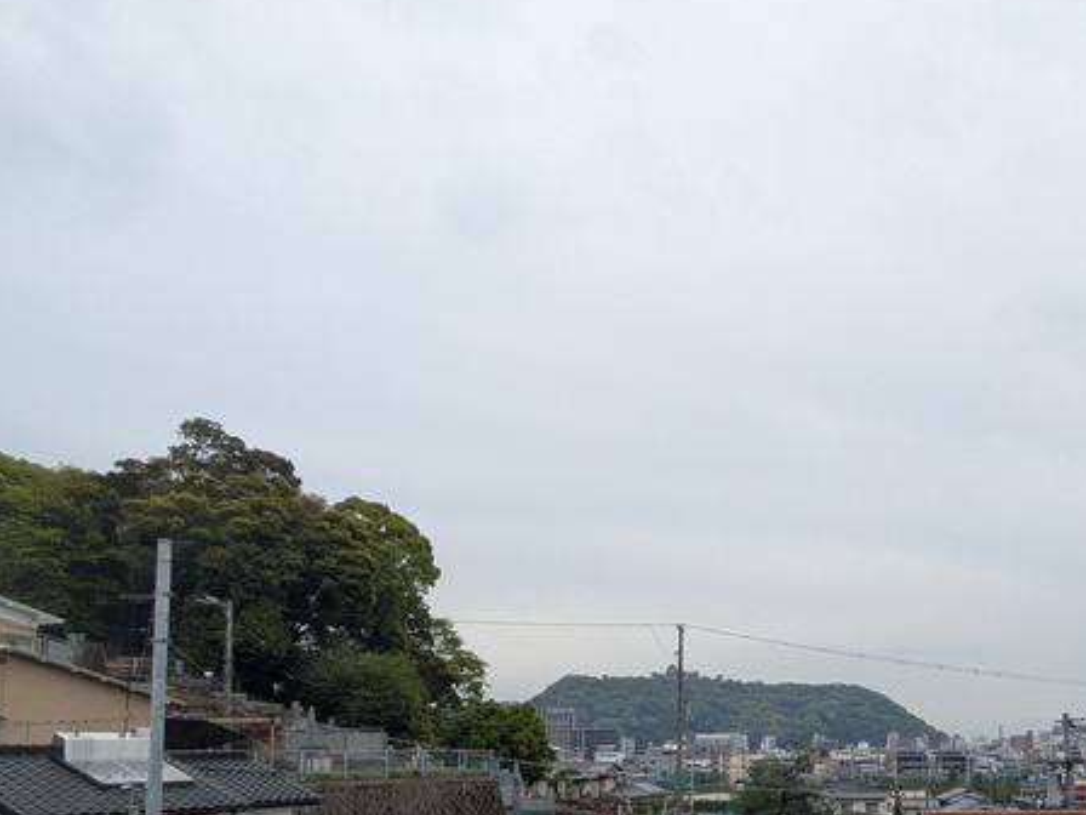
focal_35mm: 30
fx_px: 941
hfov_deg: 55.3
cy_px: 682
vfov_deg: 44.0
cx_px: 885
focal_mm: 1.83
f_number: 2.2
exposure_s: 1/822
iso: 54
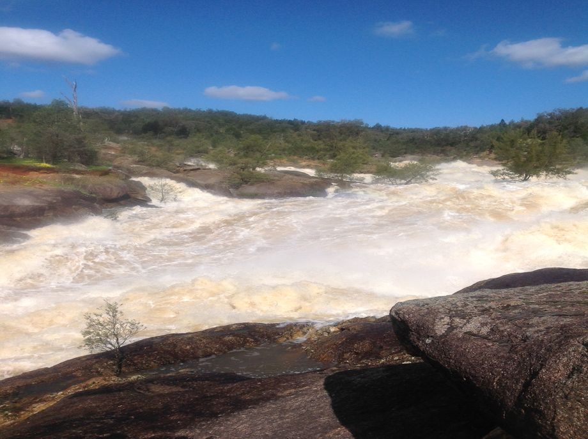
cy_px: 220
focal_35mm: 35
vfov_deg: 40.6
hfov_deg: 52.7
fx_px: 594
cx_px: 294
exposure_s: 1/3788
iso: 50
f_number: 2.4
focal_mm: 4.28
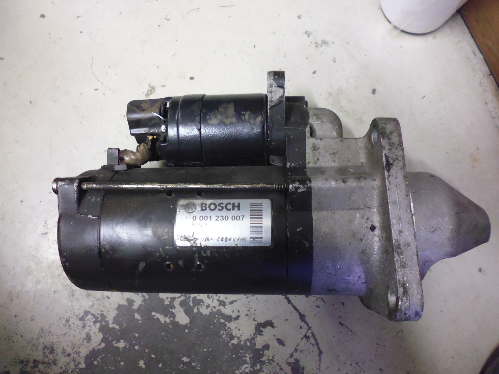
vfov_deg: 56.8
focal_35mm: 24
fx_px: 346
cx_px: 250
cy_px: 187
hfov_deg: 71.6
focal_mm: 4.3
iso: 400
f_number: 2.8
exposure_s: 1/10
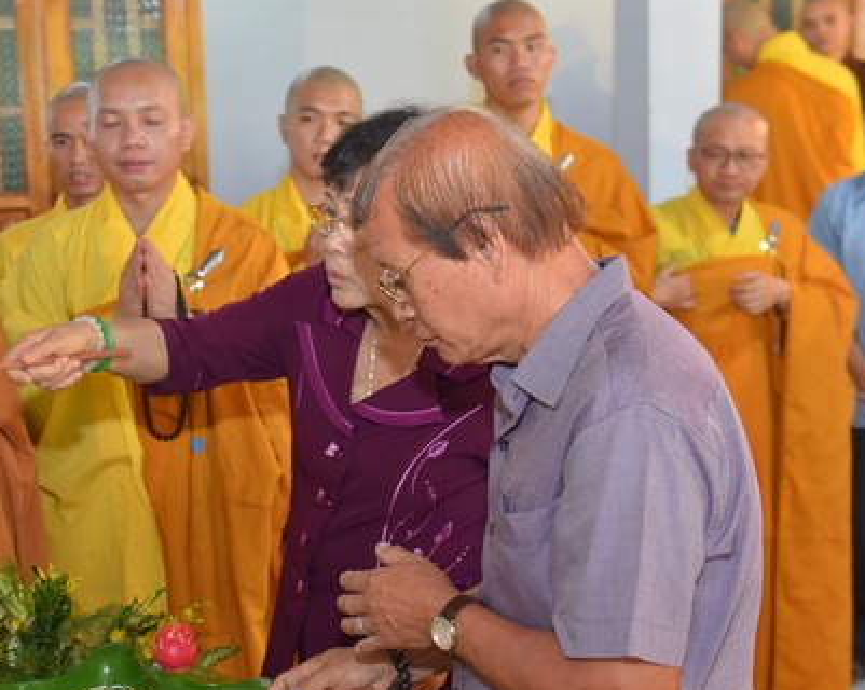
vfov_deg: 22.8
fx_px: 1714
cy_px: 357
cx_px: 287
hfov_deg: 28.1
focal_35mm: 67
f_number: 3.5
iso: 500
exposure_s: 1/80
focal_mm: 44
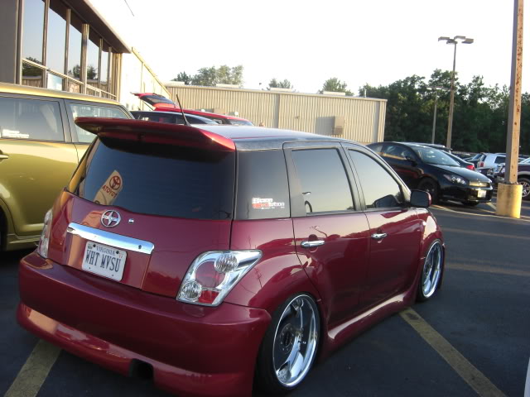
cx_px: 265
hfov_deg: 49.0
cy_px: 198
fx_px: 582
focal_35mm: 38
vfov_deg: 37.7
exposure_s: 1/160
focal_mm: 7.9
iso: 80
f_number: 2.8
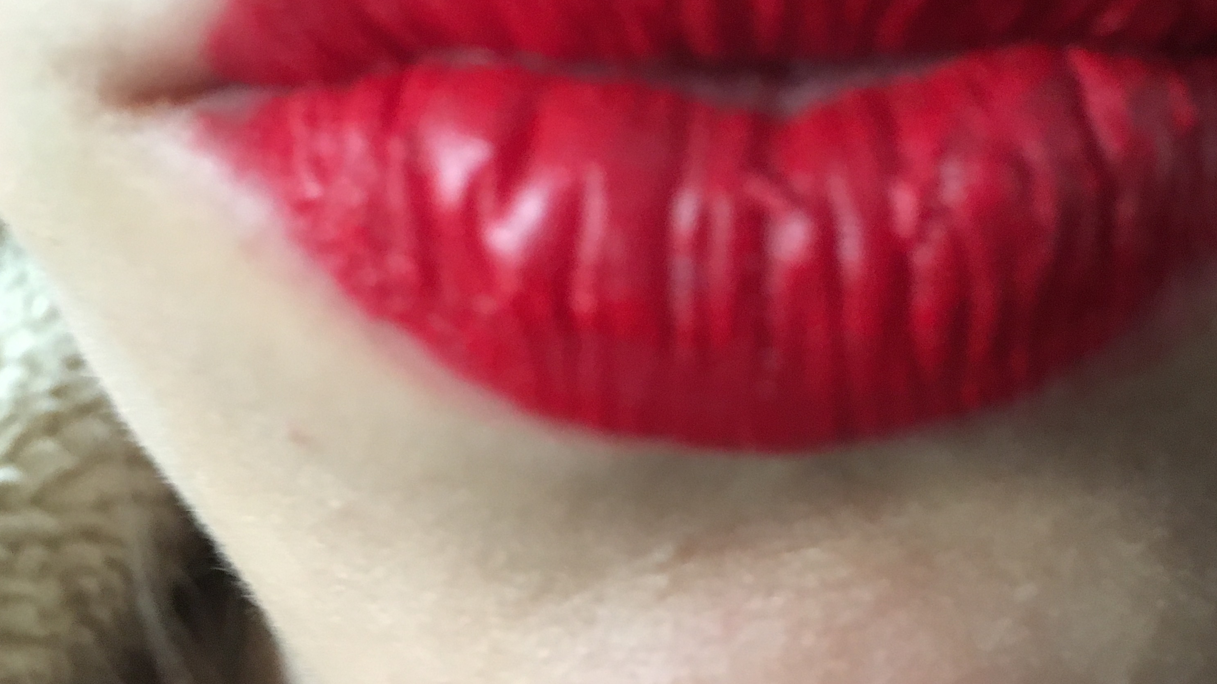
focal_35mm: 43
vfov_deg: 27.2
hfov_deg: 47.0
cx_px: 748
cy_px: 138
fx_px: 1387
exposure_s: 1/15
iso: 200
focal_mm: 4.15
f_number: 2.2
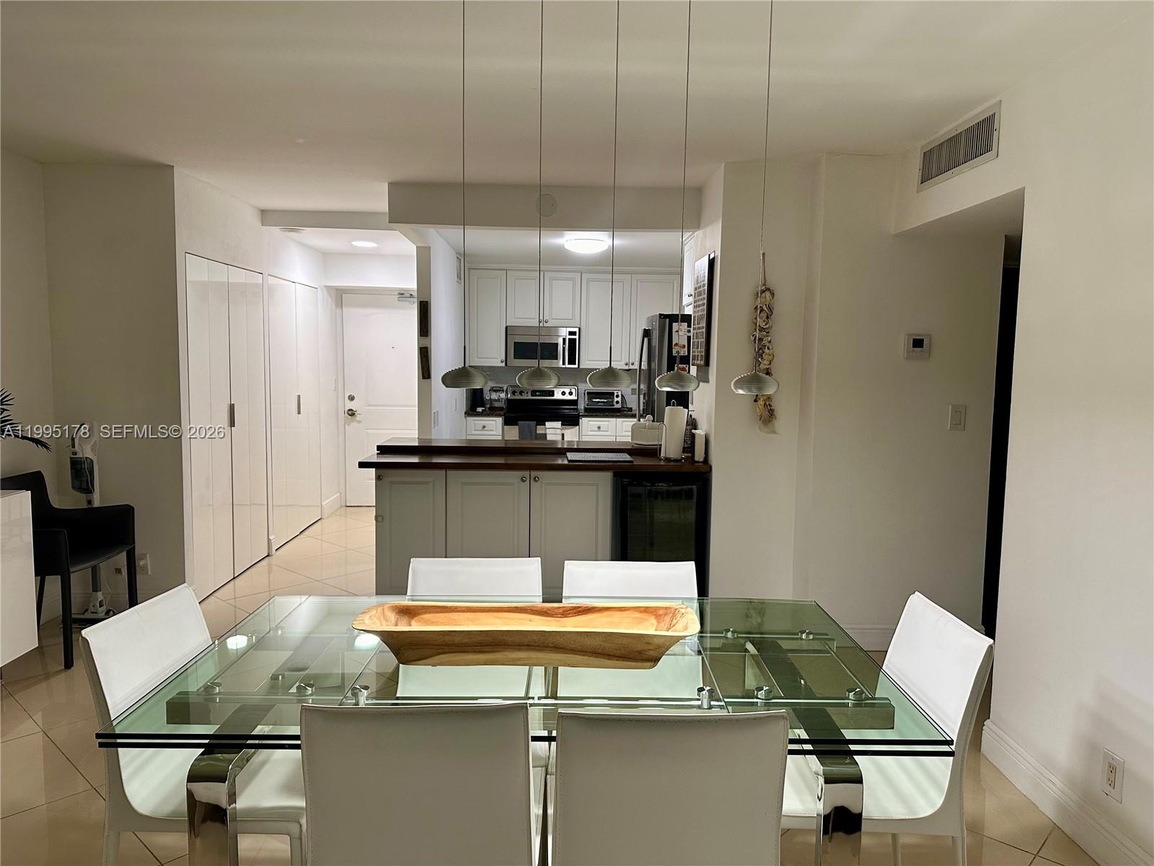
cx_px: 577
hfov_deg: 71.6
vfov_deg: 56.8
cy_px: 433
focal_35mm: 24
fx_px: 800
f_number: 1.78
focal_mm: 6.86
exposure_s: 1/60
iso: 200
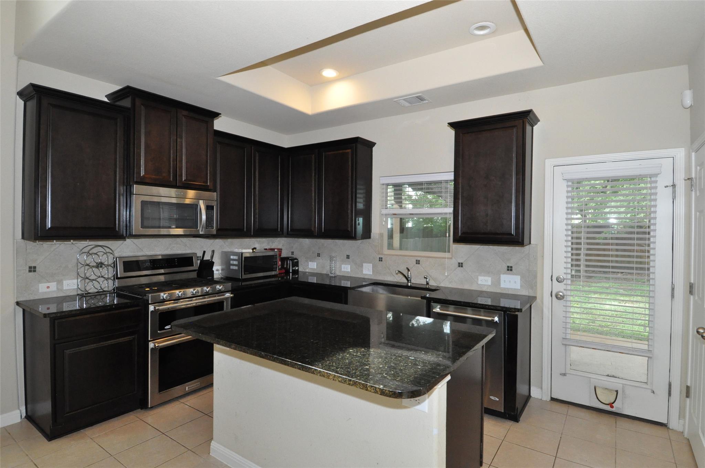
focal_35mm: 18
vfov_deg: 67.2
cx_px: 352
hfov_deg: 90.1
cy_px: 234
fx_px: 352
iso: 2000
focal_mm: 12
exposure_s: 1/200
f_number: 7.1
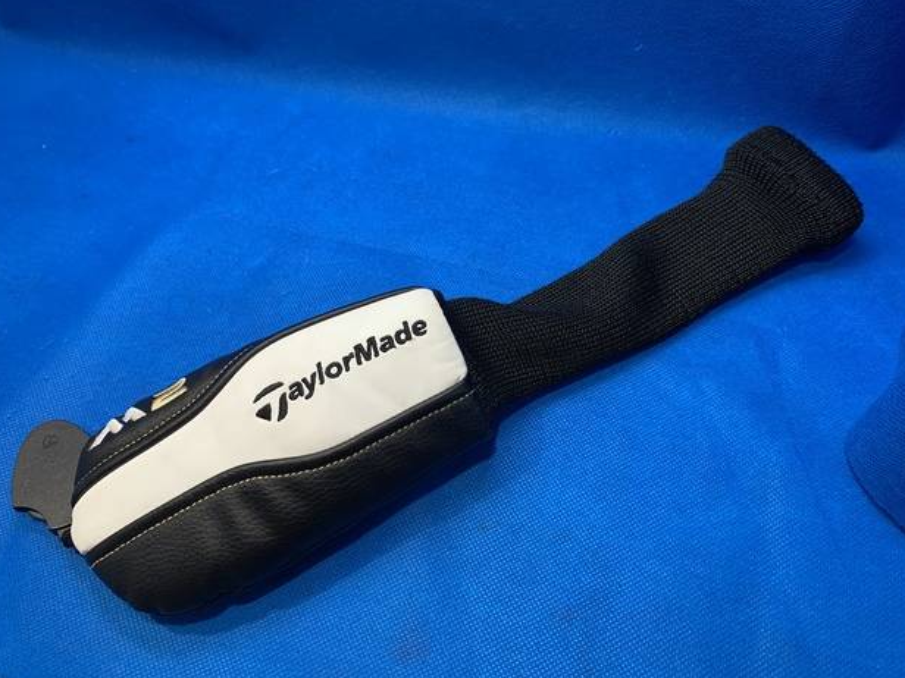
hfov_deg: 65.3
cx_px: 454
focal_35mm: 27
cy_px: 338
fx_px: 706
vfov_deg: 51.4
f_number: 1.8
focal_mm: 4.25
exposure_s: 1/60
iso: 100
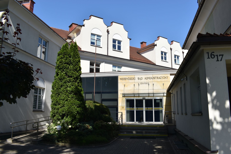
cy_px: 77
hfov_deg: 61.9
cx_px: 116
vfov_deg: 43.6
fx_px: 192
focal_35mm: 30
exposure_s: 1/250
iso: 100
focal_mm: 20
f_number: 8
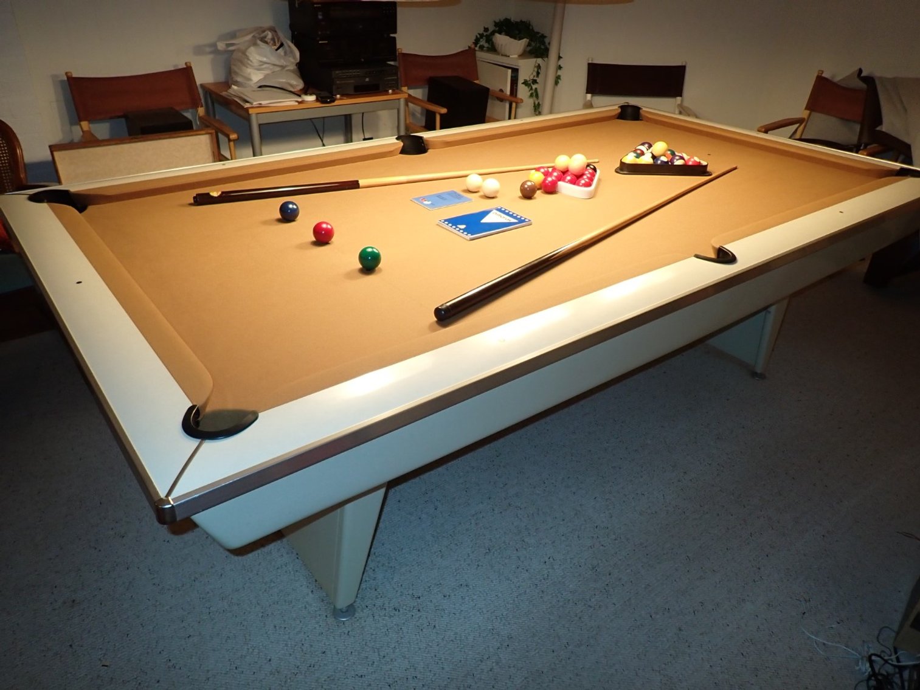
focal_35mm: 25
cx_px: 460
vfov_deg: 54.9
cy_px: 345
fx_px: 664
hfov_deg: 69.4
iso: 200
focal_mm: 4.5
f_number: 2
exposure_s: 1/40
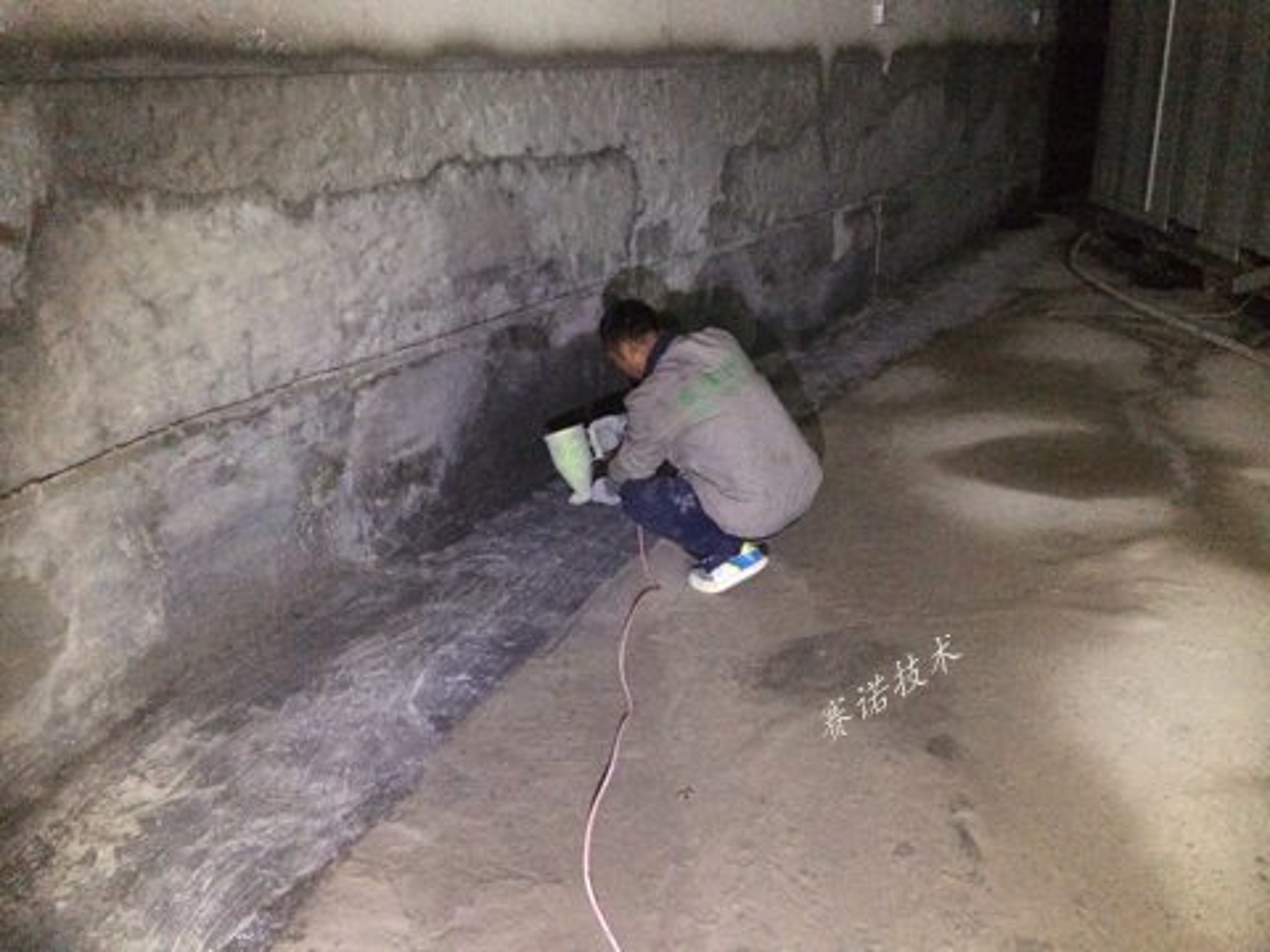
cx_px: 635
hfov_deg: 61.7
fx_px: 1064
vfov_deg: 48.2
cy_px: 476
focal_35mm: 29
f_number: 2.2
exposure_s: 1/15
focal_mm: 4.15
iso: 1000
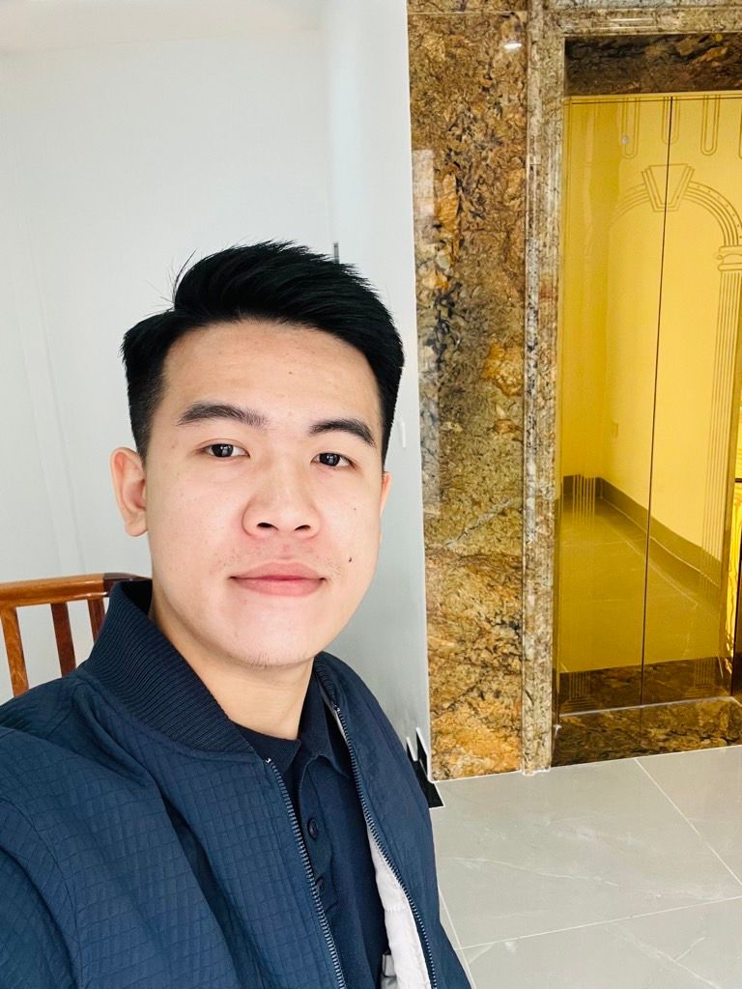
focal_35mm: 30
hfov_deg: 46.8
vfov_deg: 60.0
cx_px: 371
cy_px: 494
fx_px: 857
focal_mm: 2.71
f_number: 2.2
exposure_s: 1/82
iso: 100
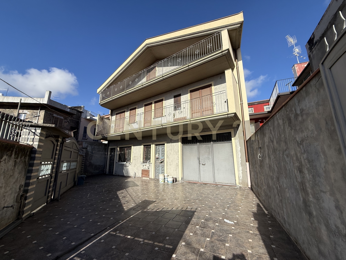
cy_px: 130
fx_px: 140
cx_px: 173
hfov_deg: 102.1
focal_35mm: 14
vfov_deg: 85.7
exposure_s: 1/3891
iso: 50
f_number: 2.2
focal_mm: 2.22
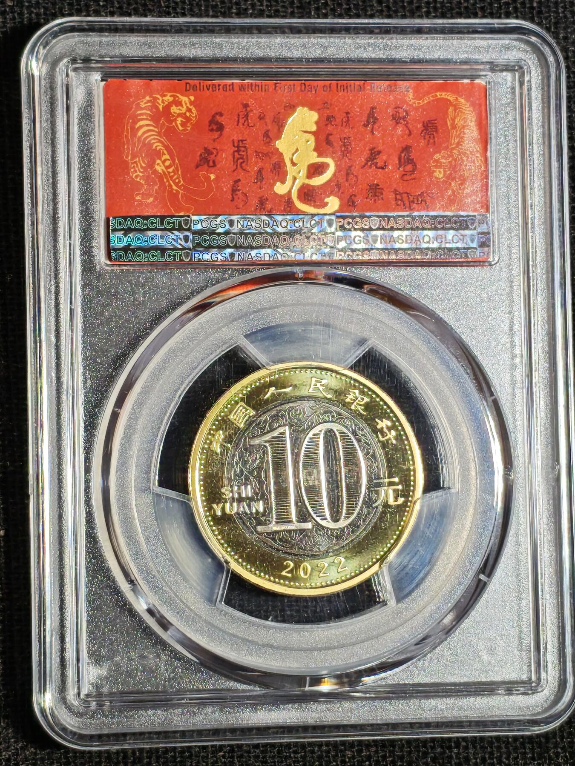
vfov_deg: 18.4
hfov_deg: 13.8
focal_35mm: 107
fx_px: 2370
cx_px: 288
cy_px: 383
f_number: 1.5
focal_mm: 4.94
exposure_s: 1/560
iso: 50
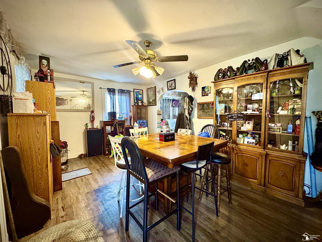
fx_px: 130
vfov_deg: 85.7
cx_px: 161
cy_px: 121
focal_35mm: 14
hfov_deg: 102.1
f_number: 2.2
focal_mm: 2.22
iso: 1000
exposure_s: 1/60
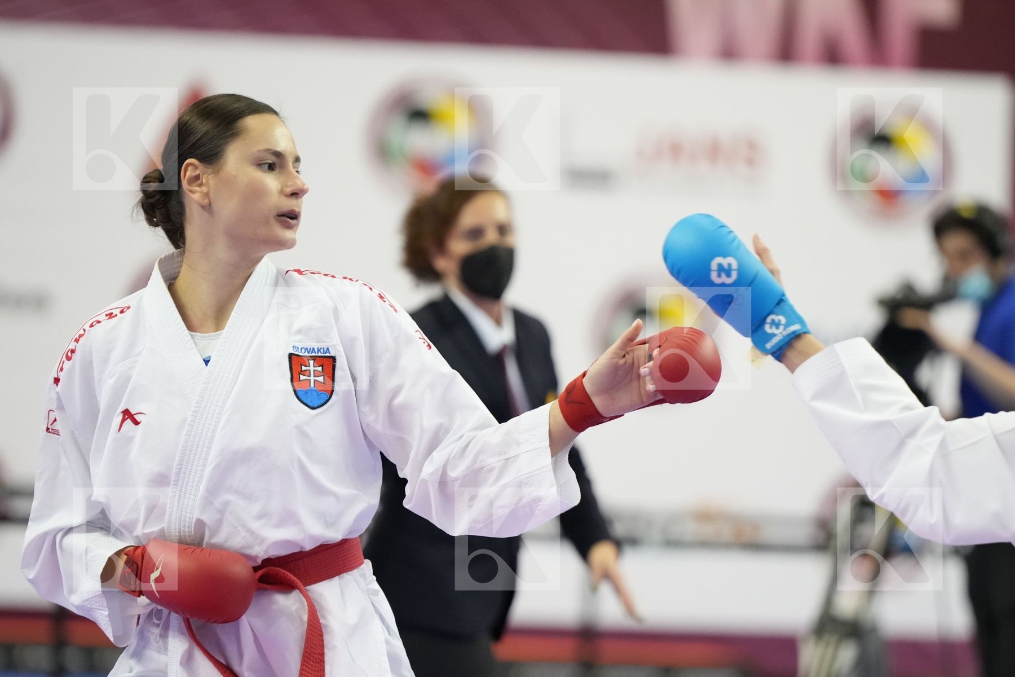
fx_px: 7302
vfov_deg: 5.3
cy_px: 338
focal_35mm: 259
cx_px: 508
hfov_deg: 8.0
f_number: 2.8
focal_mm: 173
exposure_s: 1/1000
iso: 3200
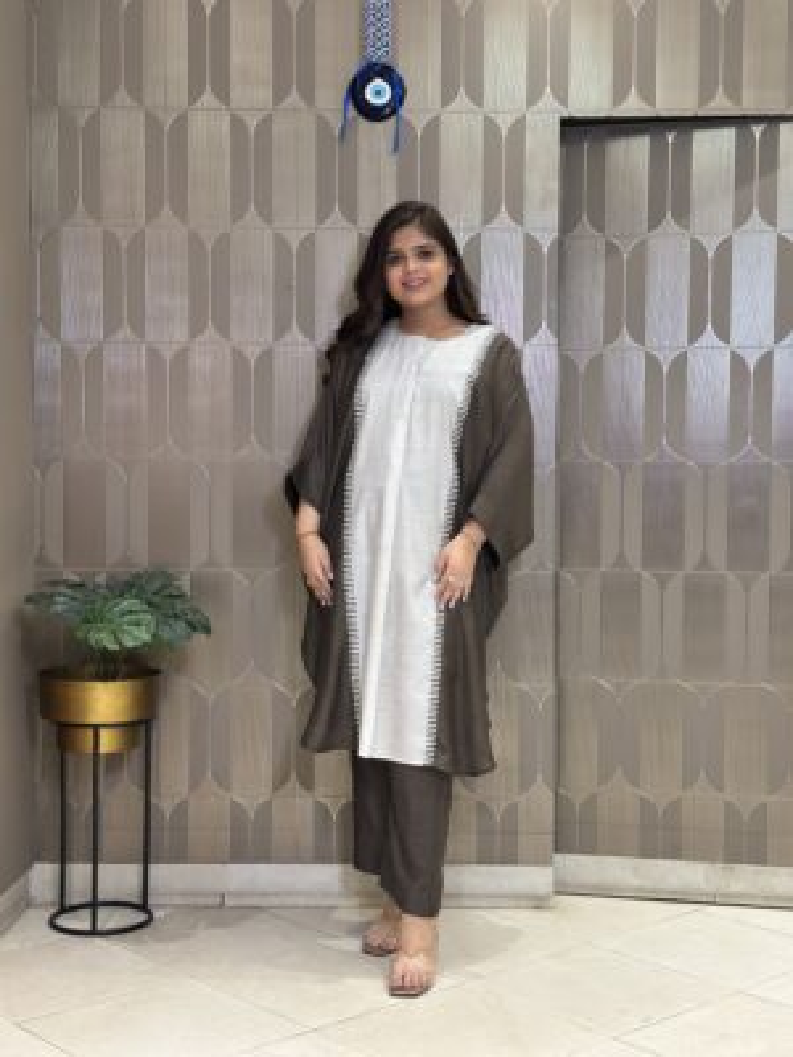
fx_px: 1466
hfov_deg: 30.3
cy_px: 528
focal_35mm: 48
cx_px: 396
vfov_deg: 39.7
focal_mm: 6.86
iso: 125
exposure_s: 1/50
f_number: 1.78
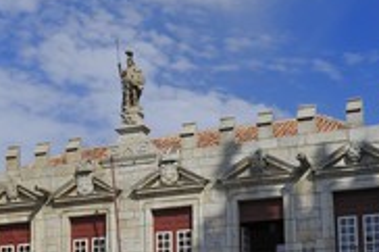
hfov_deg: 22.9
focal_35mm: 88
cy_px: 262
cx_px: 82
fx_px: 926
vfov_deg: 15.2
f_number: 16
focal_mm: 38
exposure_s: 1/160
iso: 200
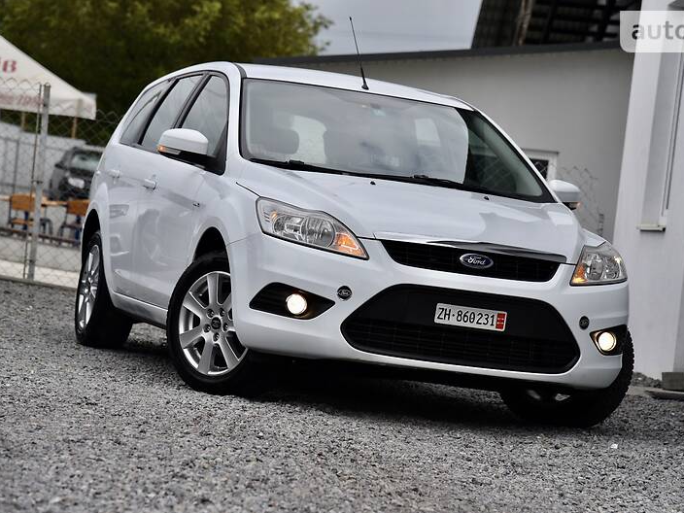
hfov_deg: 15.0
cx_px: 386
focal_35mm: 131
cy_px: 258
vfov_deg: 11.3
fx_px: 2589
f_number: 6.3
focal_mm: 120
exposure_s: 1/640
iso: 200
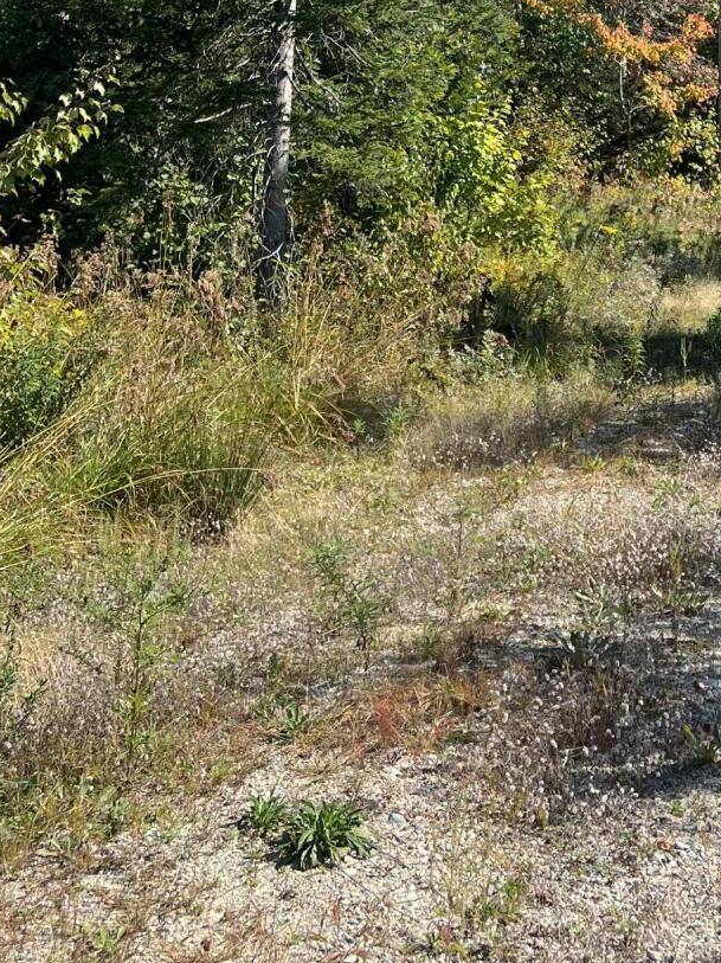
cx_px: 633
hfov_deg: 22.4
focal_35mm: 64
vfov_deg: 28.3
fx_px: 1779
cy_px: -18
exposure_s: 1/2299
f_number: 1.5
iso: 50
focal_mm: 5.7
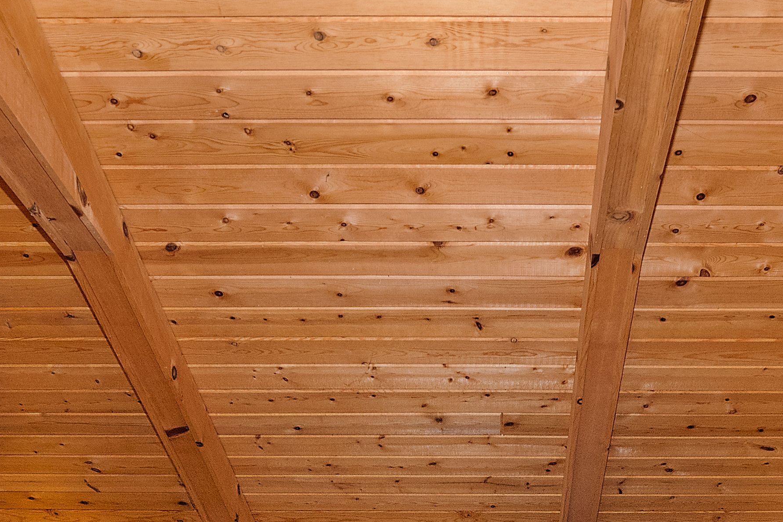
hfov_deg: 41.7
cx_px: 479
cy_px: 777
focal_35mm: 47
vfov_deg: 23.2
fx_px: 1022
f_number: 5.6
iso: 320
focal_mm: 10
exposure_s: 1/200
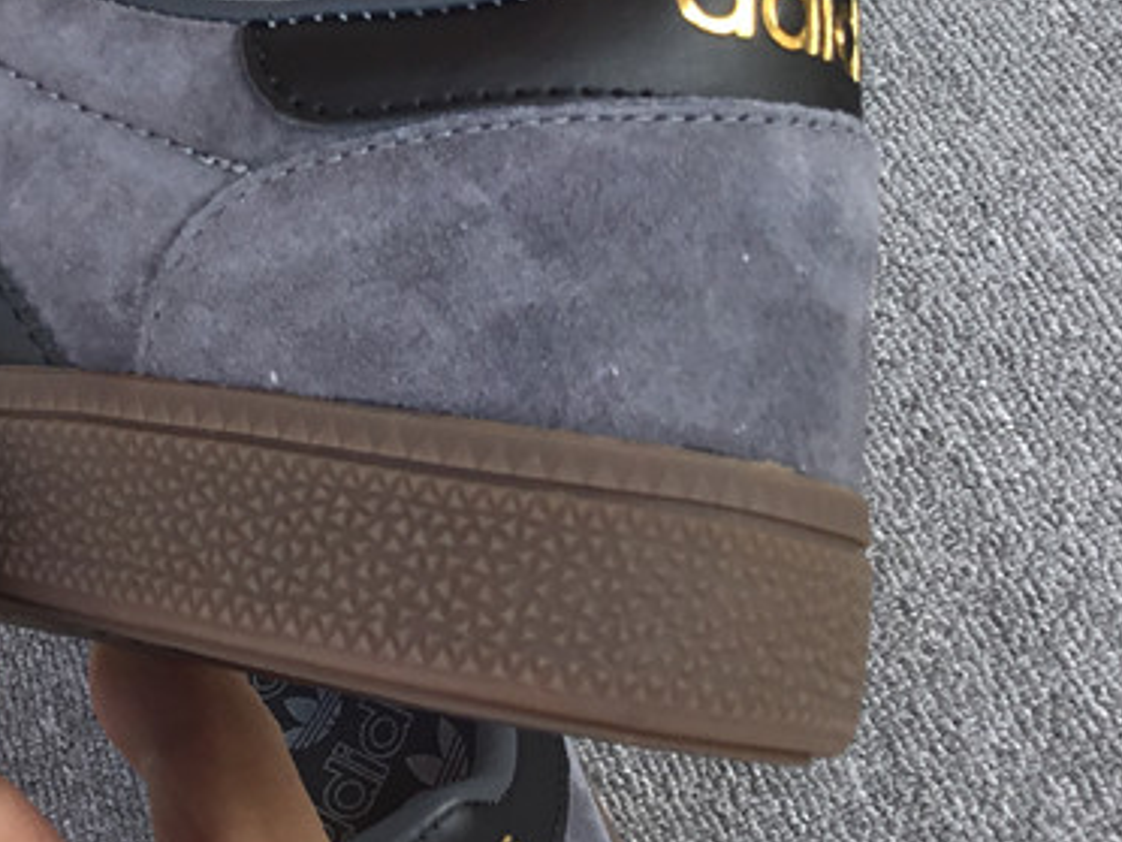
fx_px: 2431
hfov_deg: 24.8
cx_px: 15
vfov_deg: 19.3
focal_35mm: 75
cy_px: 110
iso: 25
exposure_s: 1/194
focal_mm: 3.3
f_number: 2.4
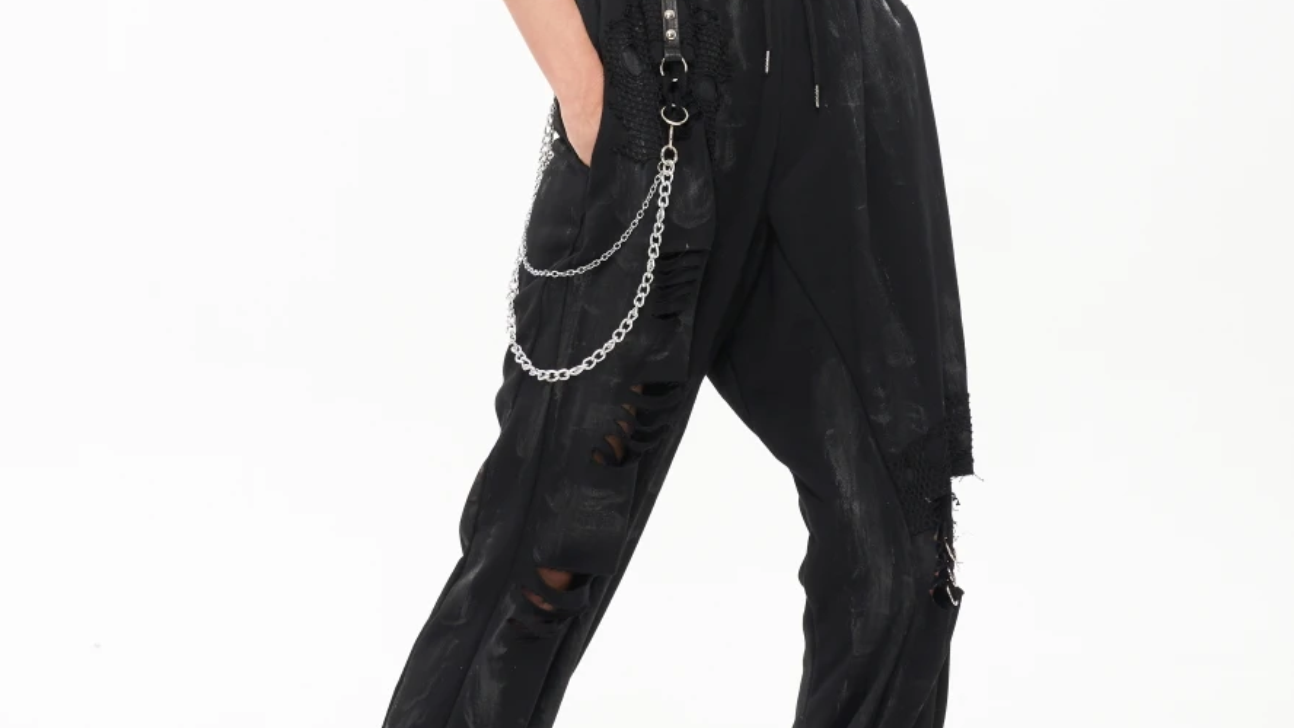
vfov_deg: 15.3
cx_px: 641
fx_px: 2704
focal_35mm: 79
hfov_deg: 26.9
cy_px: 239
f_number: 5.6
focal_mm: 33
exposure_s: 1/125
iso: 320
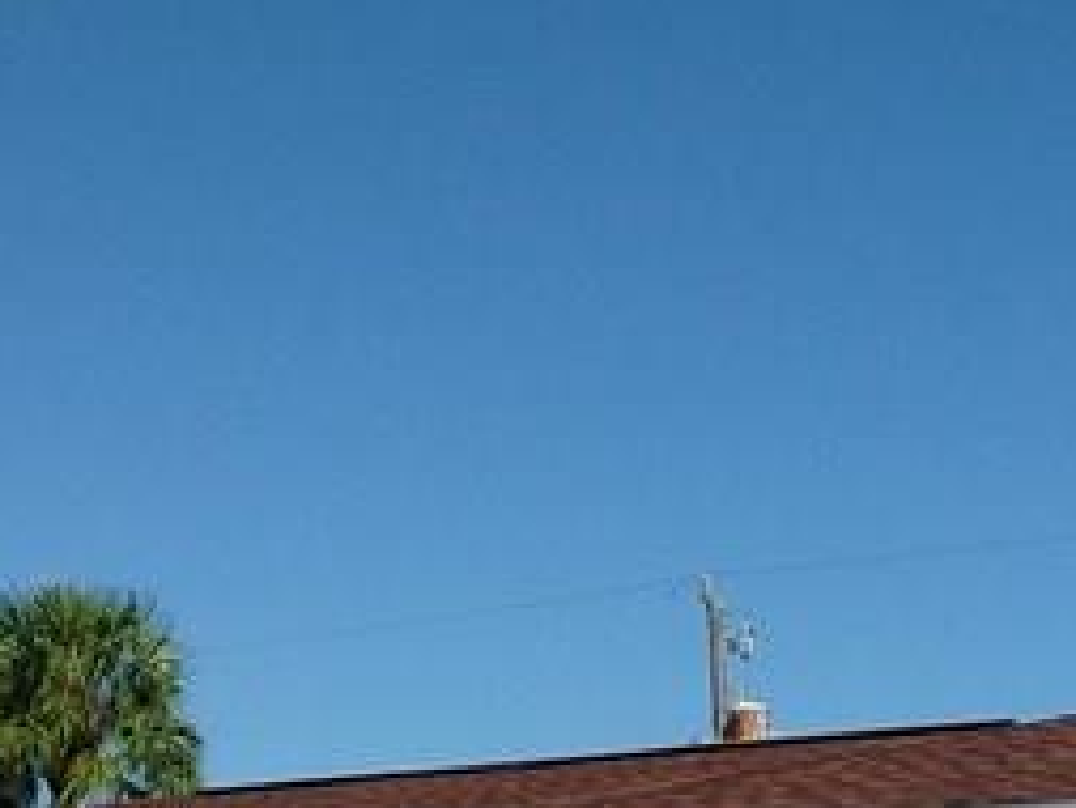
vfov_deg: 17.2
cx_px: 672
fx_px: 2519
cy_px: 1016
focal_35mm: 81
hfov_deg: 24.0
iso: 100
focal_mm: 3.46
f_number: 2.2
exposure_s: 1/1562
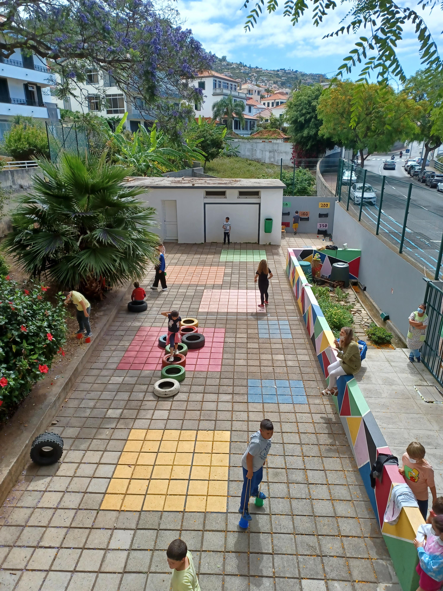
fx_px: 427
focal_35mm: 25
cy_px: 296
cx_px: 222
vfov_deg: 69.4
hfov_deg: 54.9
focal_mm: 4.6
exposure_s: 1/431
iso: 32
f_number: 1.8
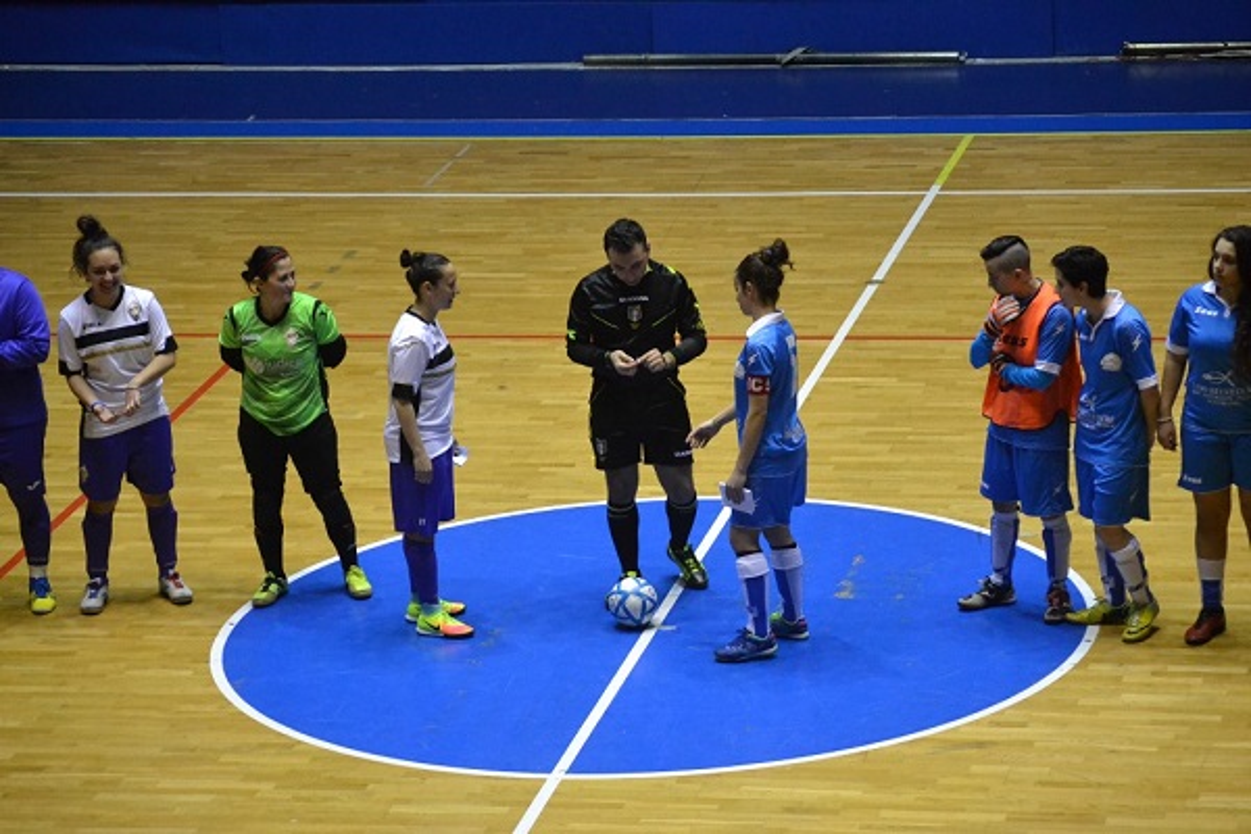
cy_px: 417
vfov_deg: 10.6
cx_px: 626
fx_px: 4482
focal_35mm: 129
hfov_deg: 15.9
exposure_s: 1/200
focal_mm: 86
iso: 3200
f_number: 4.2
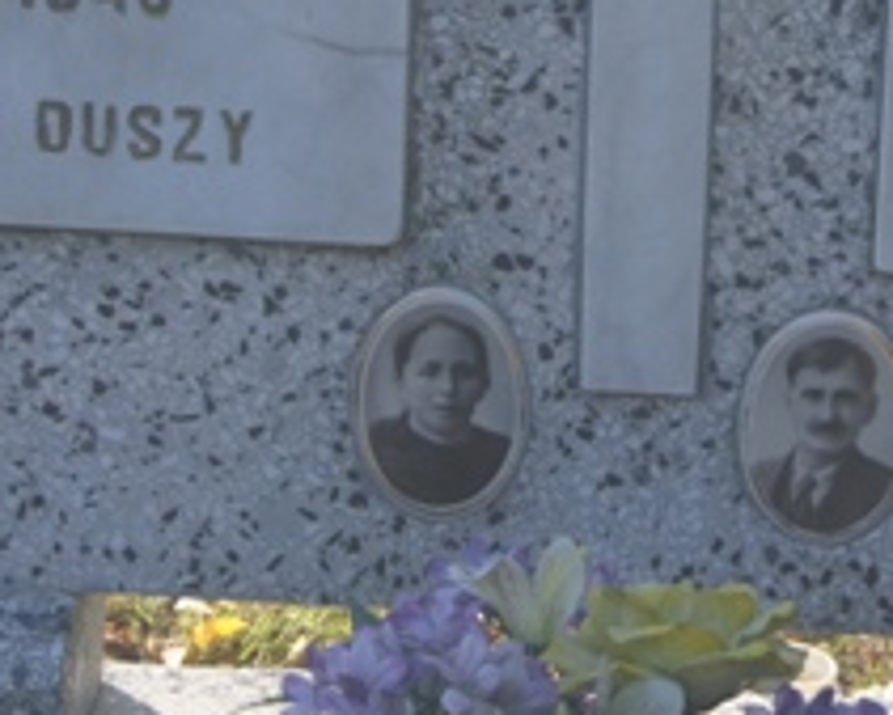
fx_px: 5632
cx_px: 664
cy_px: -123
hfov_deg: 9.1
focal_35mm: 213
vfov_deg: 7.2
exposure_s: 1/160
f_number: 8
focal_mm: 50
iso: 200
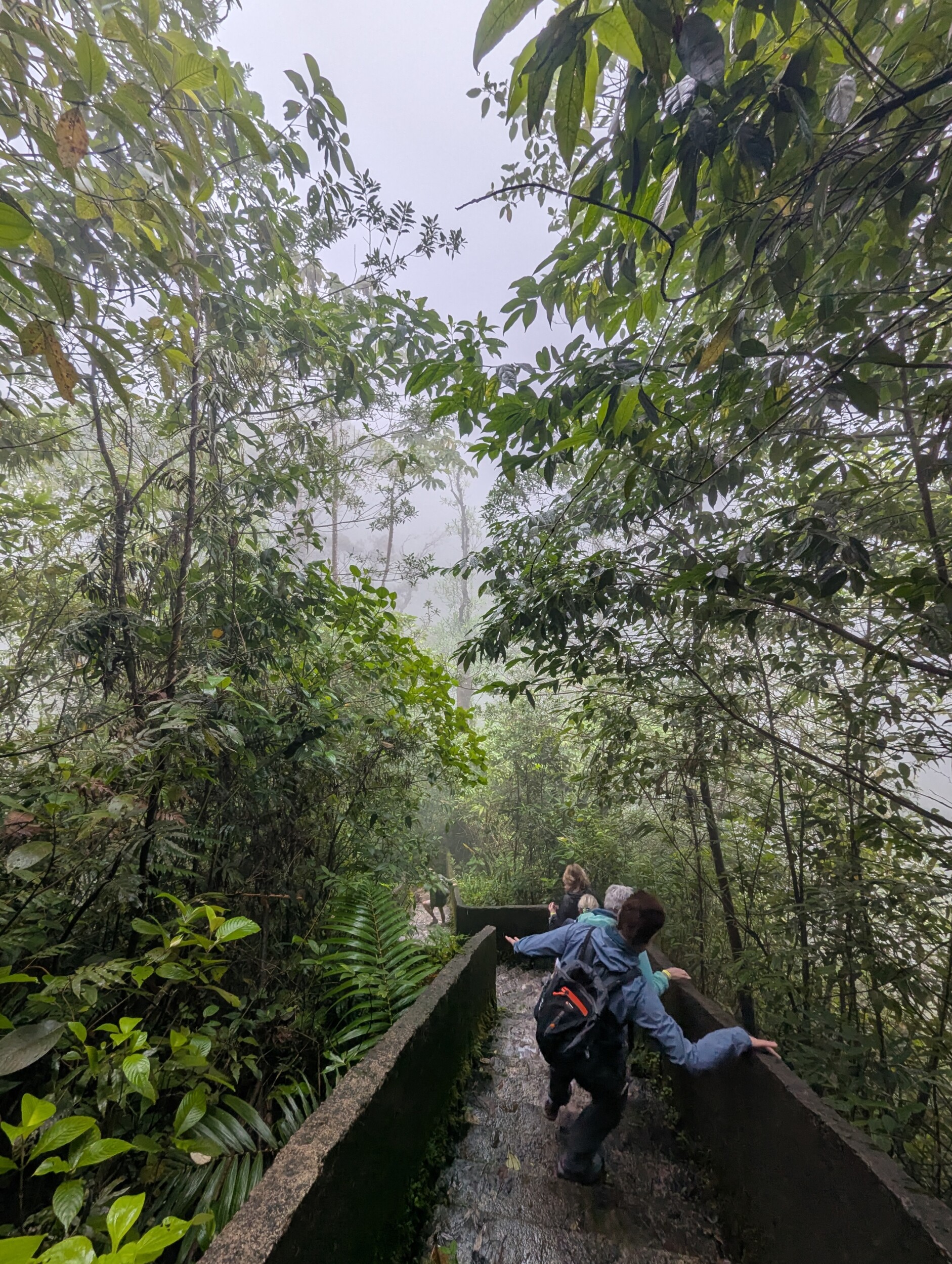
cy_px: 632
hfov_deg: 90.1
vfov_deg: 106.1
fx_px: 476
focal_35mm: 13
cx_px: 476
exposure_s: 1/196
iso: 33
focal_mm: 1.95
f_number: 2.2
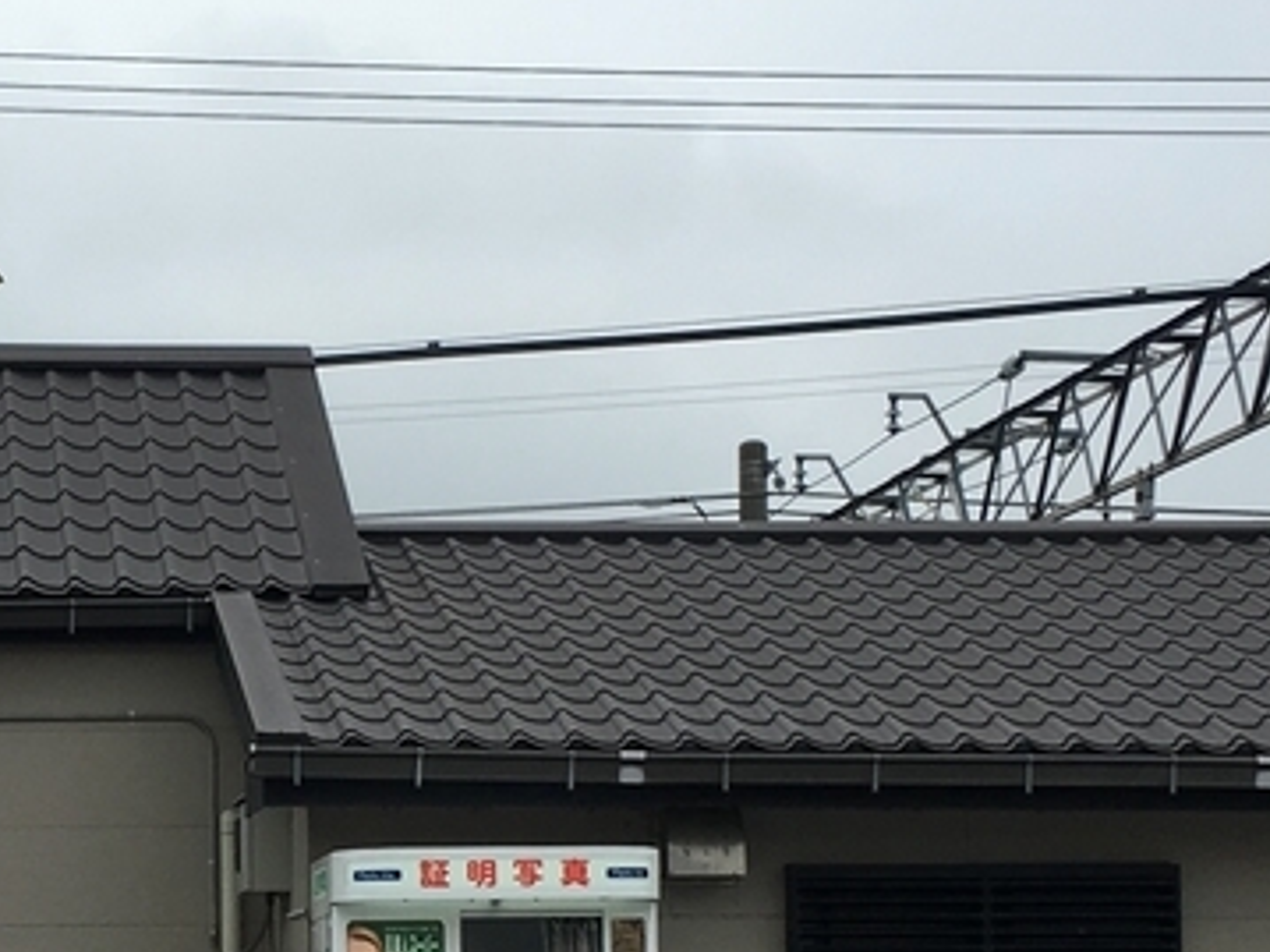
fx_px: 3558
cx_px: 134
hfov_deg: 19.9
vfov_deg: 15.1
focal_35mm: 97
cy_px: 874
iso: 25
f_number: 2.2
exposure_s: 1/506
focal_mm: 4.15
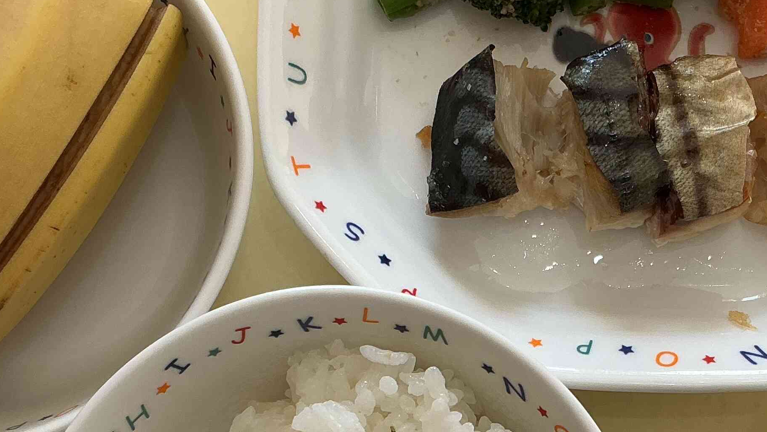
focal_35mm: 70
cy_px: 341
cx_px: 536
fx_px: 1424
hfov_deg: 29.8
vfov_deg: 17.1
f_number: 1.8
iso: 20
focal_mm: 3
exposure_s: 1/169
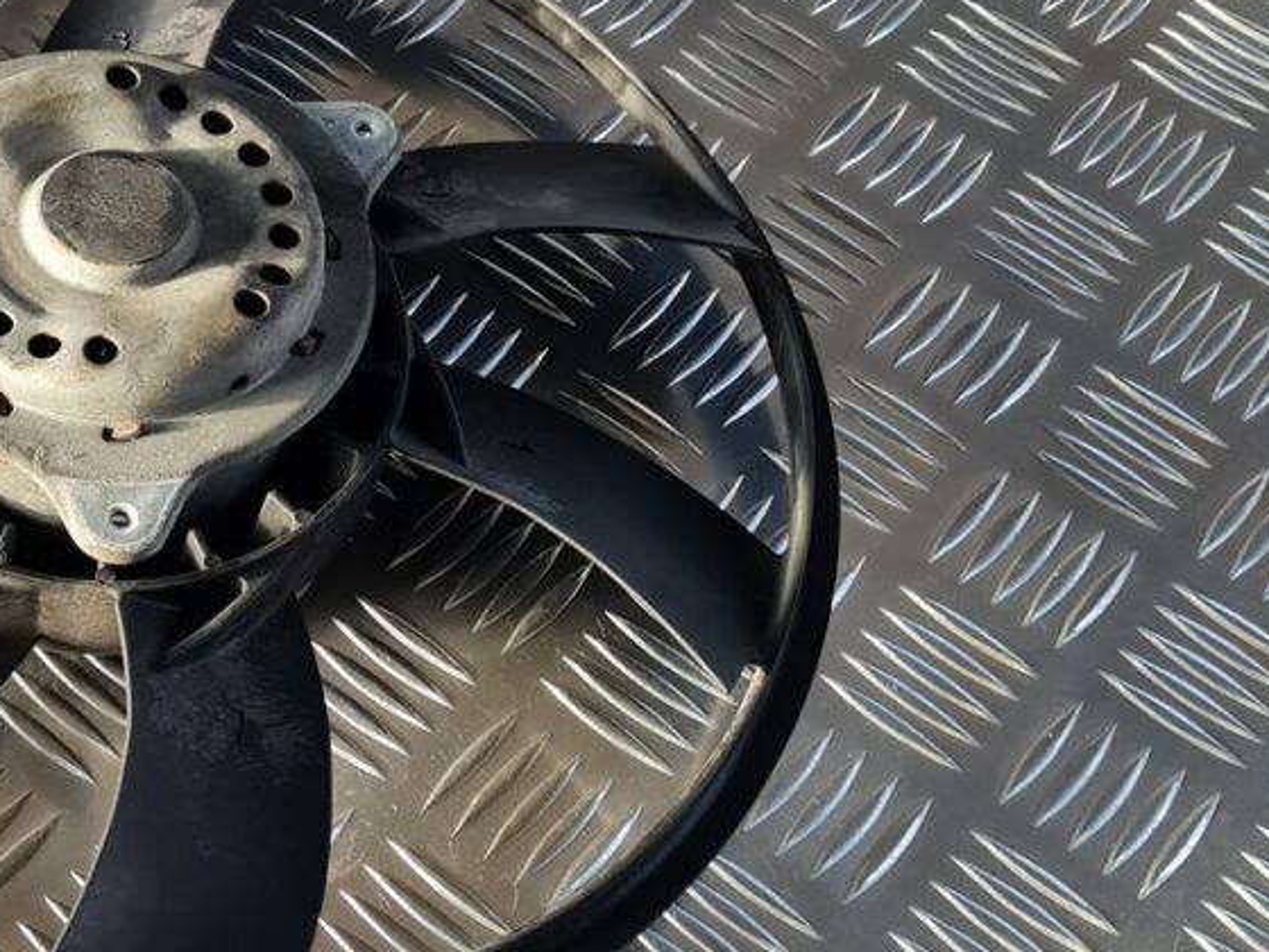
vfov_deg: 22.6
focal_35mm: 65
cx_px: -88
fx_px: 2383
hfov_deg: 27.5
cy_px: 401
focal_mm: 5.4
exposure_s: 1/100
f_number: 1.8
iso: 160
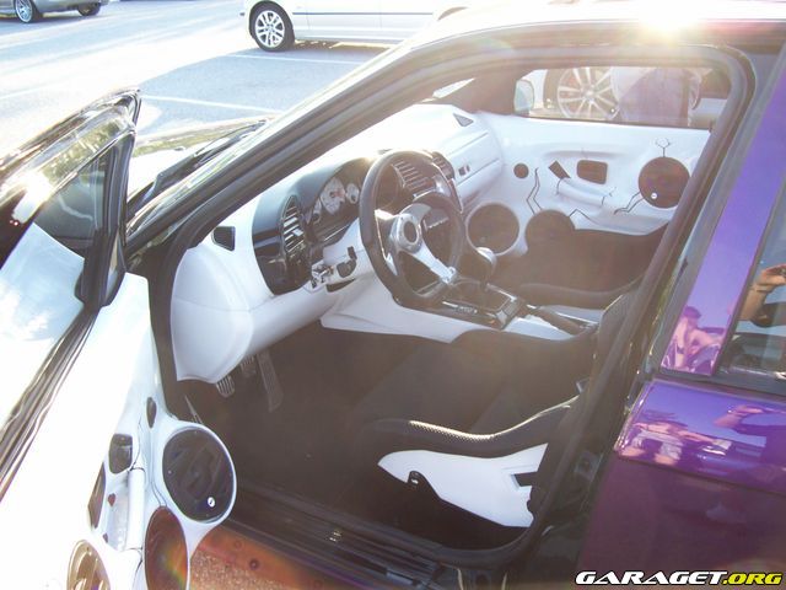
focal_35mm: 34
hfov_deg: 54.0
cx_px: 393
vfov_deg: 41.8
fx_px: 772
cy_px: 295
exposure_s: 1/118
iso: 80
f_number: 2.7
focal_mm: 5.6
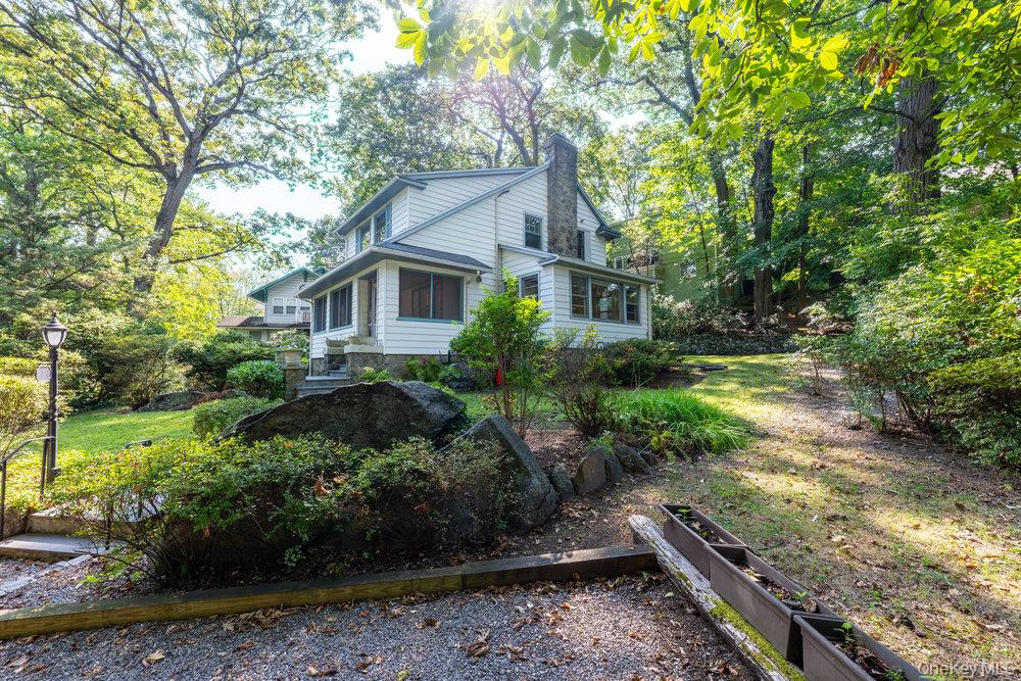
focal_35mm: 14
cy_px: 340
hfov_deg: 104.2
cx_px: 510
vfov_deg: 81.2
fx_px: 397
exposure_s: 1/2000
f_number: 8
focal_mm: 14
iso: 800
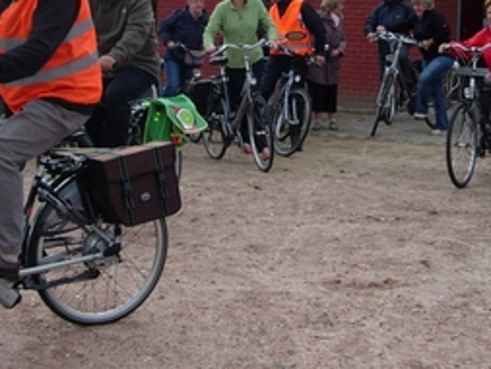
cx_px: 243
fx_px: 1277
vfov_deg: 16.4
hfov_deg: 21.8
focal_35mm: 90
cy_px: 99
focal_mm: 7.8
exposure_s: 1/790
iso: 64
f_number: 2.8
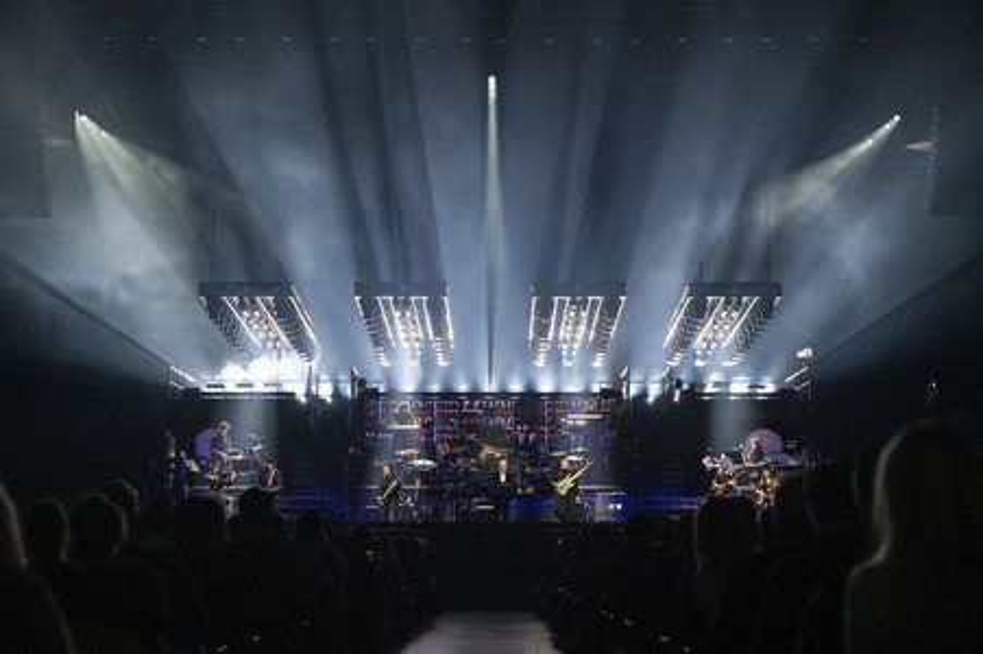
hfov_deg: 30.5
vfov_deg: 20.6
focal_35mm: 66
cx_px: 492
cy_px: 327
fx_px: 1801
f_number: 4
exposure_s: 1/320
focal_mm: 66
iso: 2500
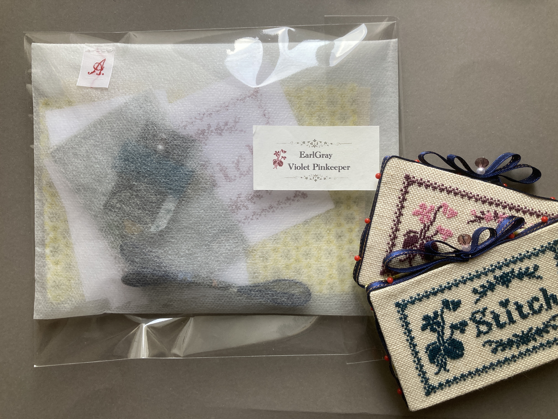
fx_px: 451
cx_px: 279
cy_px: 210
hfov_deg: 63.4
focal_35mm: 28
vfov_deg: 49.7
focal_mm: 3.99
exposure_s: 1/81
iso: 80
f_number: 1.8
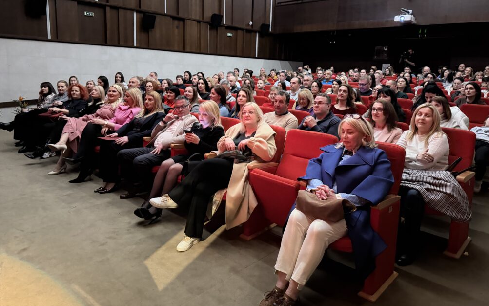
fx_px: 346
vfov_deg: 47.4
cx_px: 249
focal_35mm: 26
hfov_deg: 70.4
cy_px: 125
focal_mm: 6.76
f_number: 1.78
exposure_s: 1/25
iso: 1600
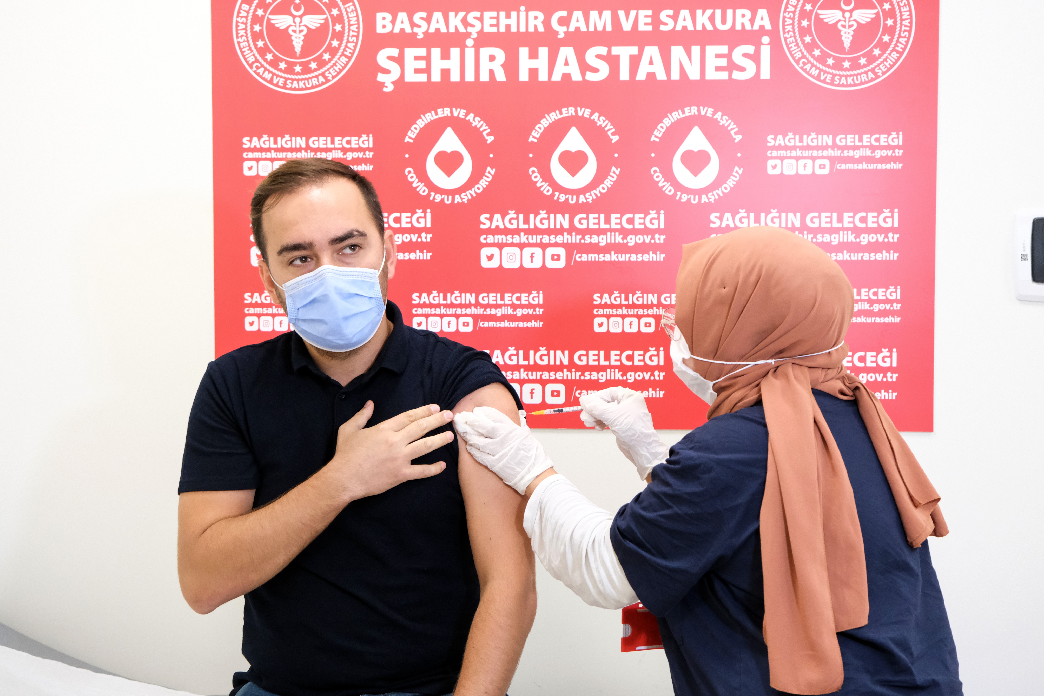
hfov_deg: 36.9
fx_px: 1566
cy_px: 348
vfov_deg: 25.1
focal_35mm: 54
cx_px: 522
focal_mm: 35.8
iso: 3200
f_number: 4
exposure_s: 1/160
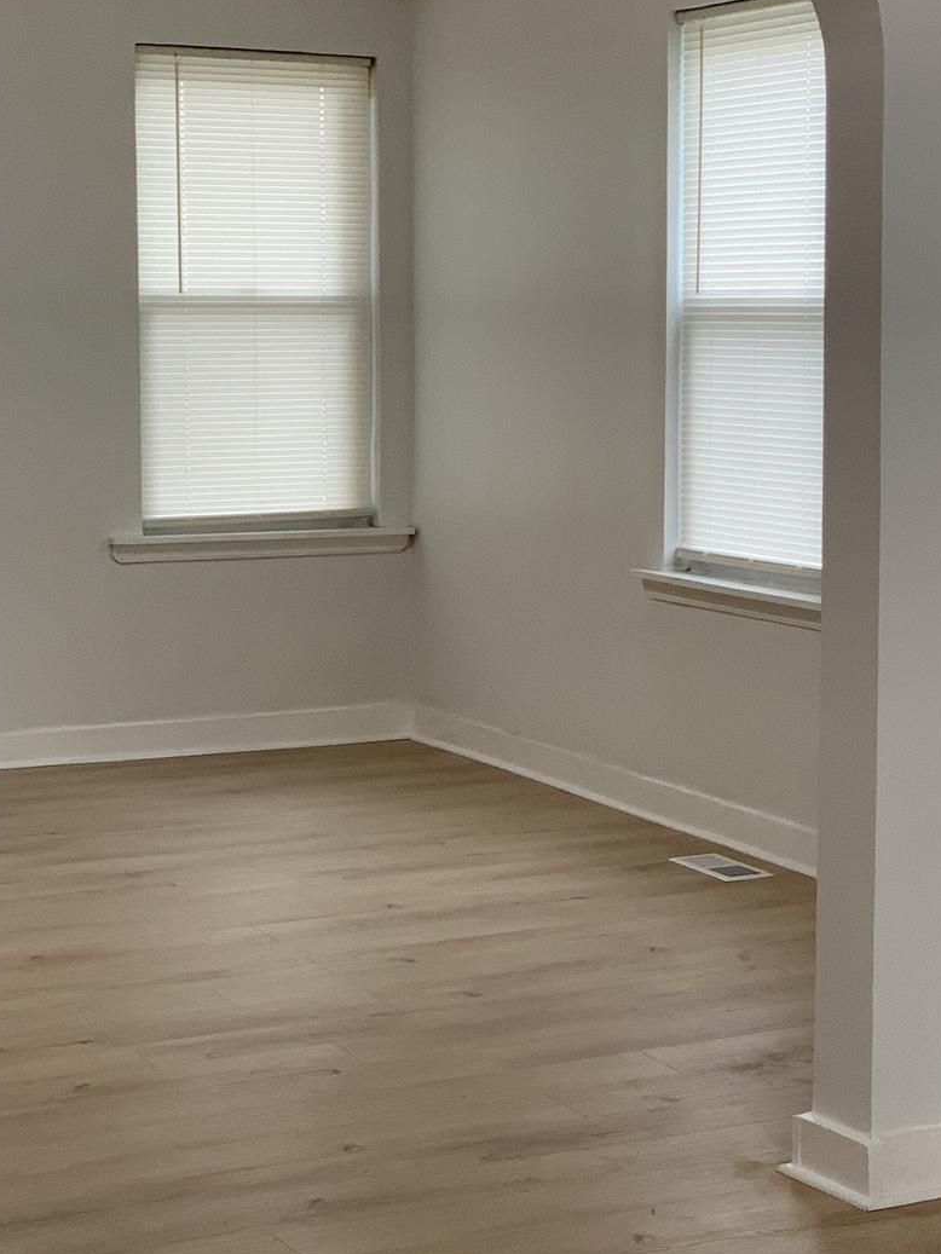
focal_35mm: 77
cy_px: 631
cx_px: 628
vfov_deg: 25.3
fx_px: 2790
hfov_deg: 19.1
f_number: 2.4
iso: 100
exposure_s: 1/60
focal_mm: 6
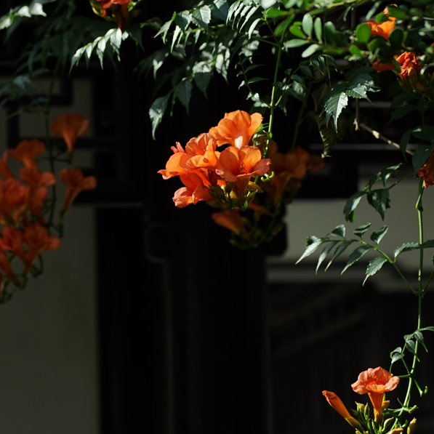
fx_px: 2454
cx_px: 217
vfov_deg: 10.1
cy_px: 158
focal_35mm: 173
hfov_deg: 10.1
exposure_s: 1/320
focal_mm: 90
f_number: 5.6
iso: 100
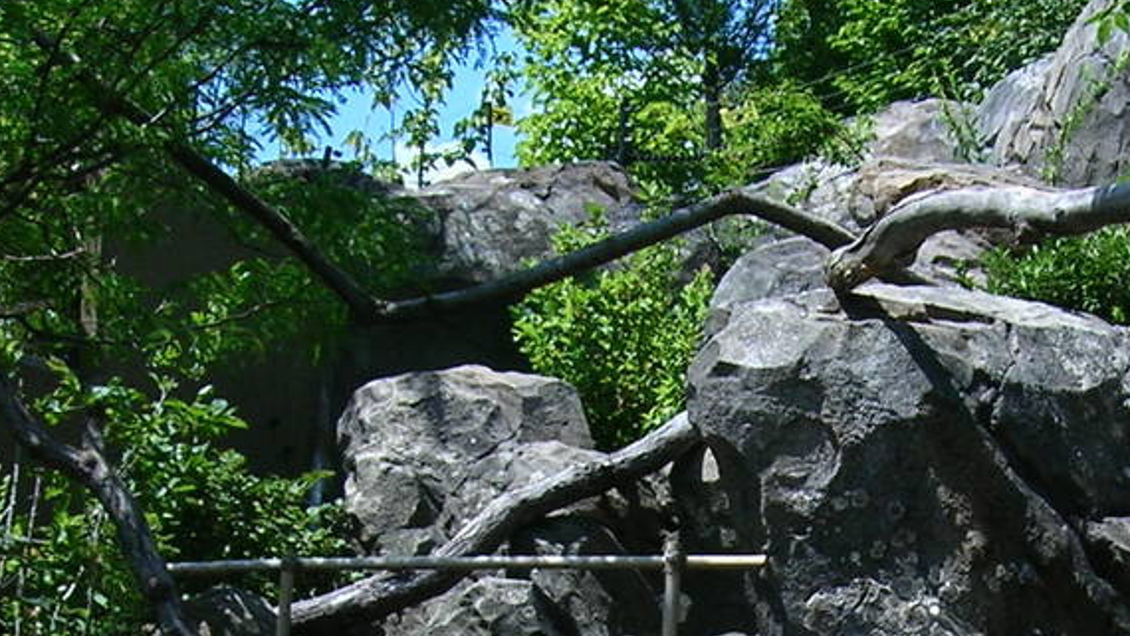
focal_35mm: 104
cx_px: 831
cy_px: 890
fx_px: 3117
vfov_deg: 11.3
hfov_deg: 20.4
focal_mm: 5.7
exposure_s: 1/273
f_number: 4.9
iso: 50
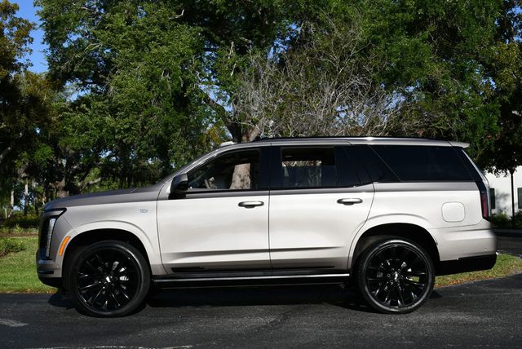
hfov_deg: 41.1
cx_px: 261
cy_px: 174
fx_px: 697
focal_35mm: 48
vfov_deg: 28.1
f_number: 9
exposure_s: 1/320
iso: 100
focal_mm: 24
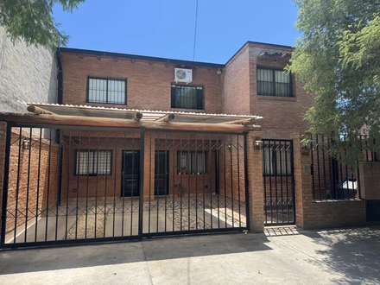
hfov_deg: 71.6
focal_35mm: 24
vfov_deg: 56.8
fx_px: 263
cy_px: 142
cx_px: 190
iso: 80
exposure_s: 1/1637
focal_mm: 6.76
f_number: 1.78
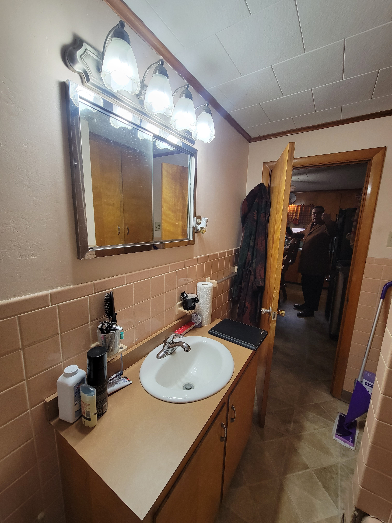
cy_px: 262
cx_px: 196
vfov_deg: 106.2
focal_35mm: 13
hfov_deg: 89.9
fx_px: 196
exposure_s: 1/60
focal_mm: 2.2
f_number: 2.2
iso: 125
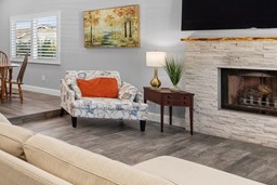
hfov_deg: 38.0
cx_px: -67
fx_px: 269
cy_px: 45
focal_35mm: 35
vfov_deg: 36.9
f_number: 8
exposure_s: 1/2.5
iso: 100
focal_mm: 14
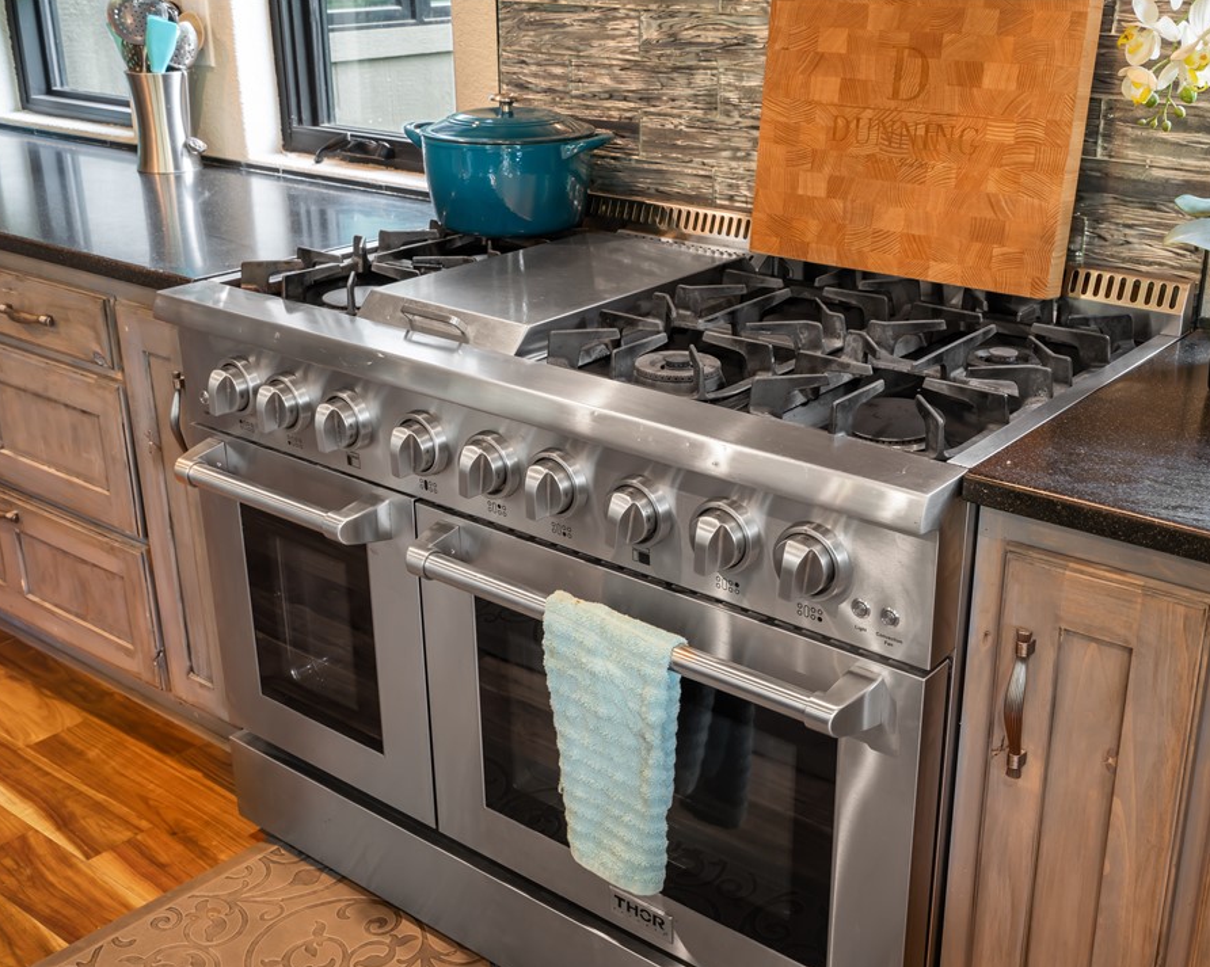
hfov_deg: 45.7
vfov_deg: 37.3
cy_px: 487
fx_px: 1432
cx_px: 674
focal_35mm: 40
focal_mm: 35
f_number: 9
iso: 320
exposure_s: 1/4
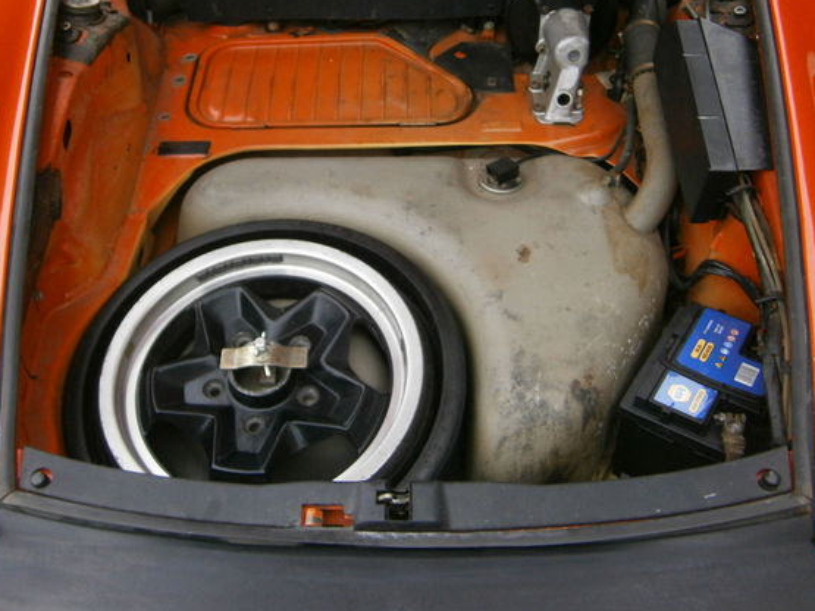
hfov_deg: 51.3
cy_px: 214
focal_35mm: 36
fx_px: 847
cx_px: 380
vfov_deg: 39.3
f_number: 2.8
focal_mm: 4.7
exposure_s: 1/250
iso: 200
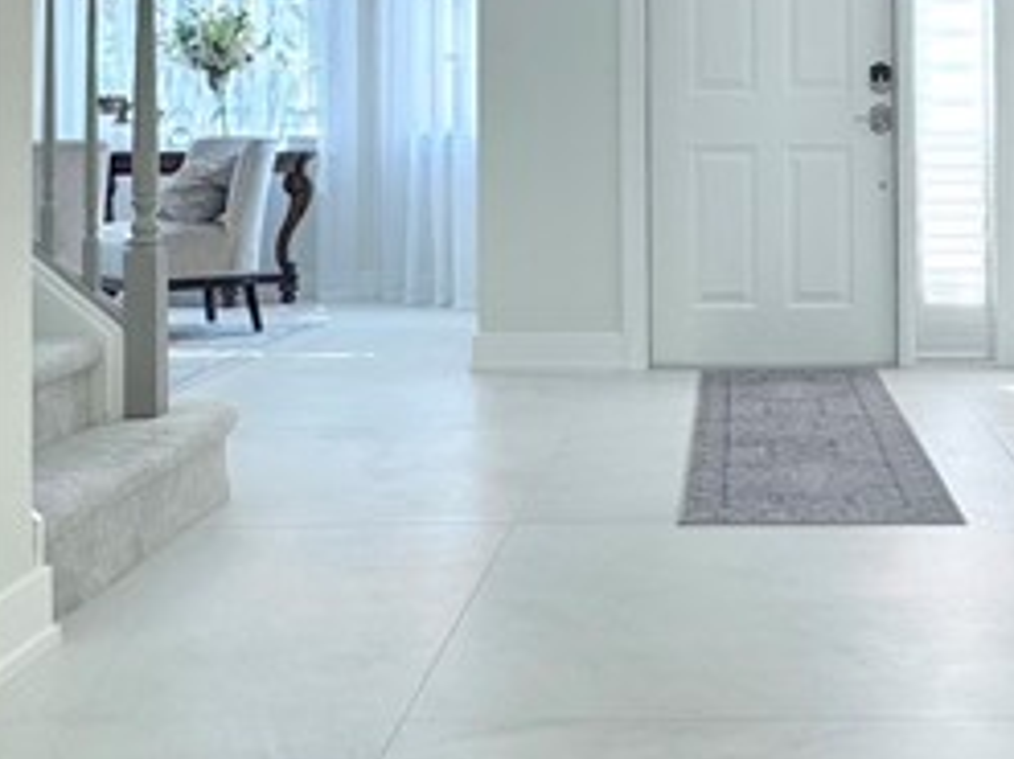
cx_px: 735
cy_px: 74
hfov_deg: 32.7
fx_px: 1698
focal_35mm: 58
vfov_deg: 24.5
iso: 64
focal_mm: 2.22
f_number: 2.2
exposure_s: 1/120
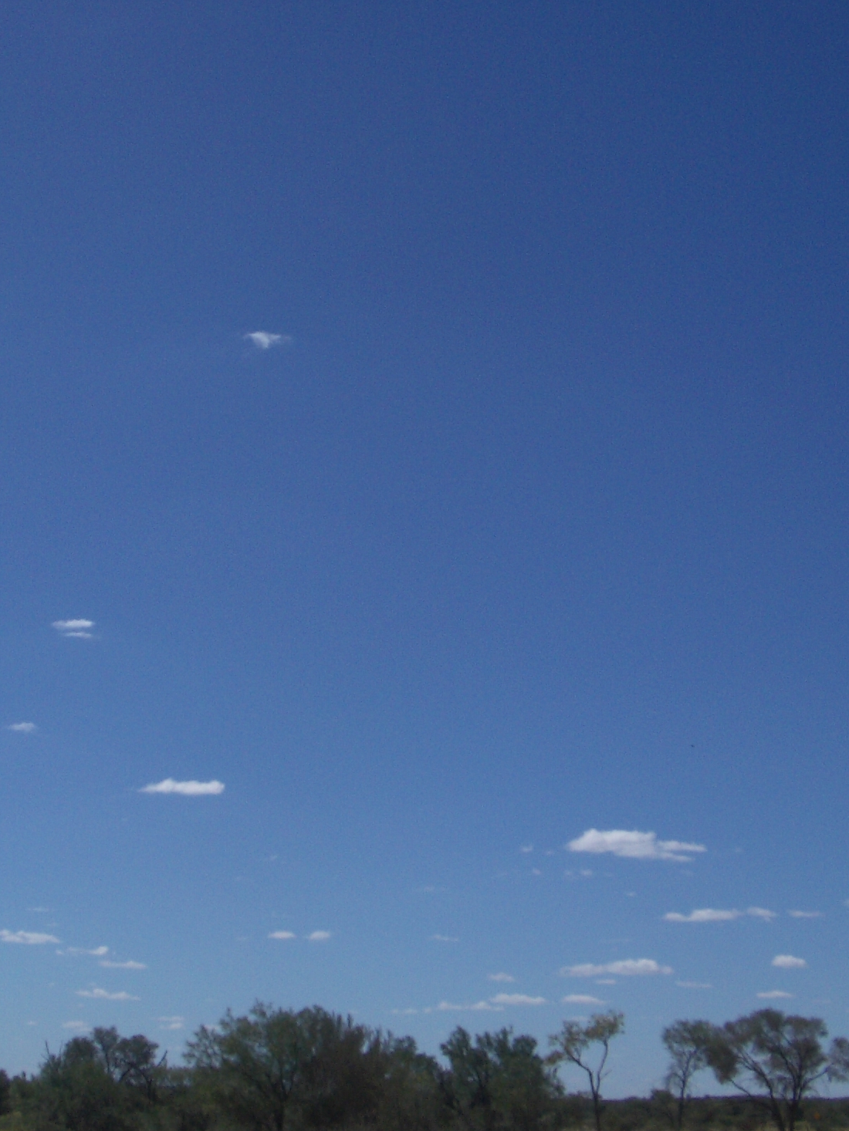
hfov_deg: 26.5
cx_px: 367
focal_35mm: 55
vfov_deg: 34.9
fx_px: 1798
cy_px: 535
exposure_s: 1/1250
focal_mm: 5.8
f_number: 4.3
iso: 50
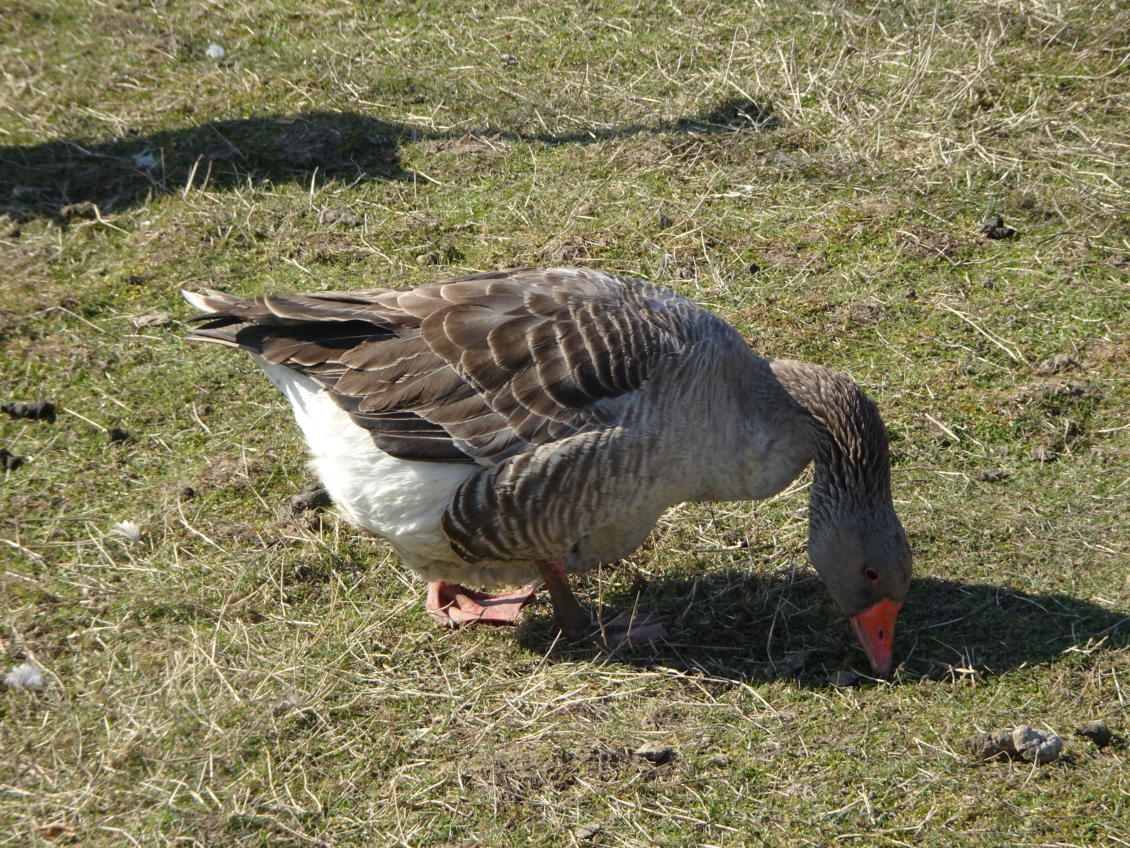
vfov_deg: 9.9
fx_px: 4897
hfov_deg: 13.2
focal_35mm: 150
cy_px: 424
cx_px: 565
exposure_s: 1/200
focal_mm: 25.66
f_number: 5.6
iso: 80
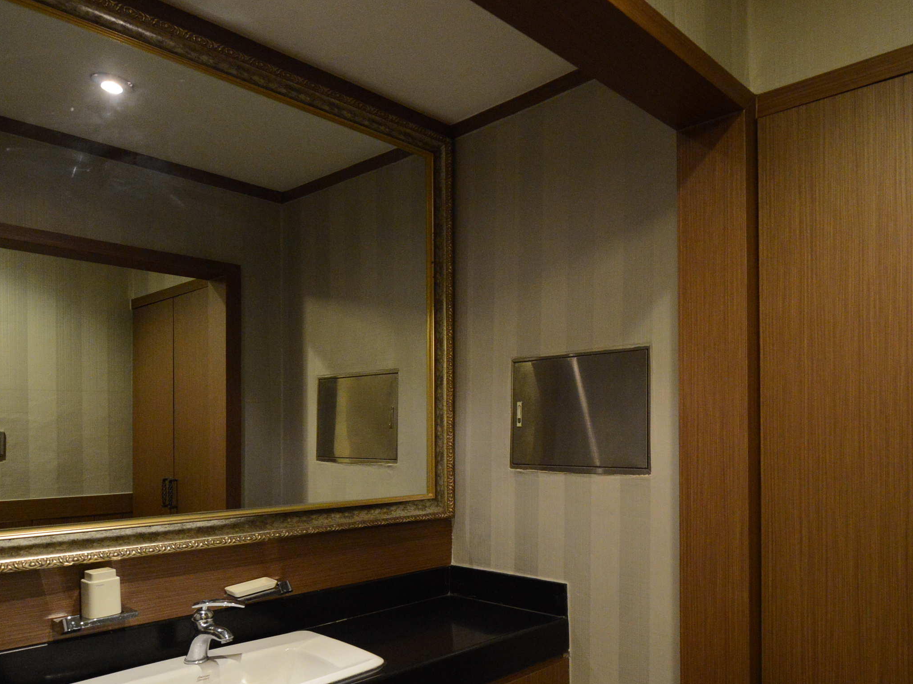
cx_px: 632
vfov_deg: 52.5
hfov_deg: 65.0
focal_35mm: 26
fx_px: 686
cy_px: 427
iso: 4000
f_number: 4.5
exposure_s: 1/50
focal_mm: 15
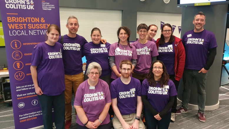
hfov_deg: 66.0
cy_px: 65
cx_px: 113
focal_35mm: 29
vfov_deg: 40.2
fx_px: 176
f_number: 1.5
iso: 250
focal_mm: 4.3
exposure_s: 1/18
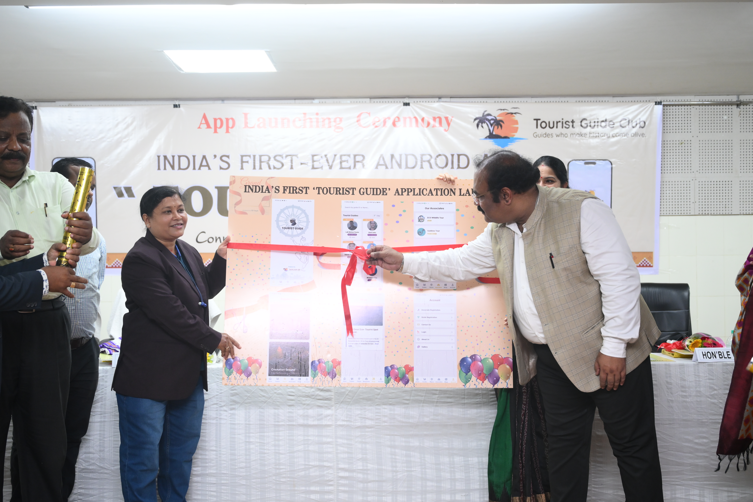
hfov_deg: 46.4
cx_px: 376
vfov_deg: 31.9
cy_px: 251
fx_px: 878
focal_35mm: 42
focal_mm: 42
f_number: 4
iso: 2000
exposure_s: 1/160
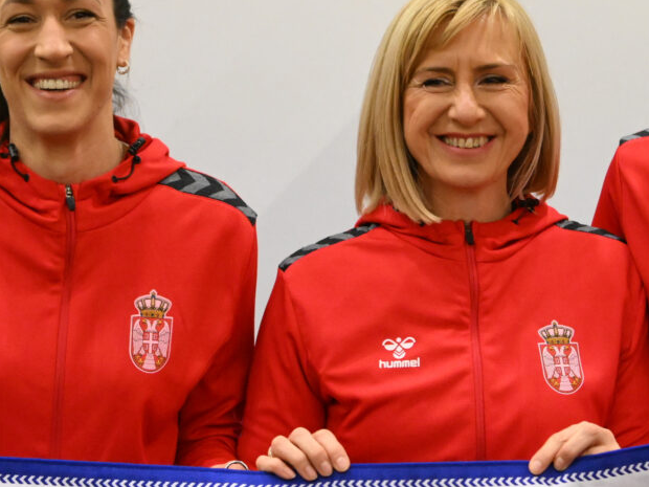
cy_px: 372
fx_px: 2325
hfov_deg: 15.9
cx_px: 409
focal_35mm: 124
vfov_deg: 11.9
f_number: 4
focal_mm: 50
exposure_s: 1/250
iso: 6400
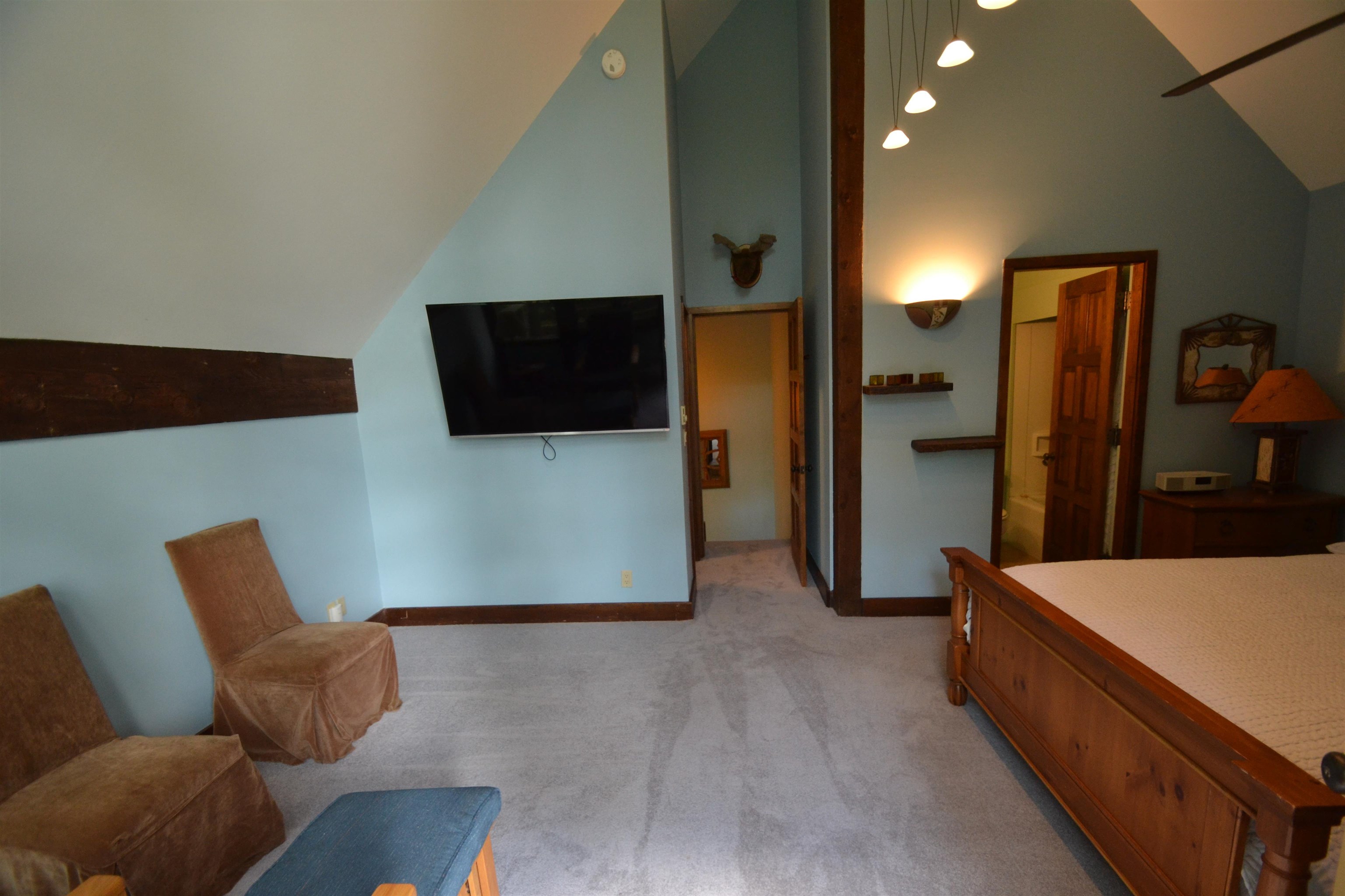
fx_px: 560
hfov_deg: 100.4
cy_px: 448
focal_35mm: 15
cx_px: 672
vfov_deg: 77.3
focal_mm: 10
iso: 1000
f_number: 3.5
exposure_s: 1/60
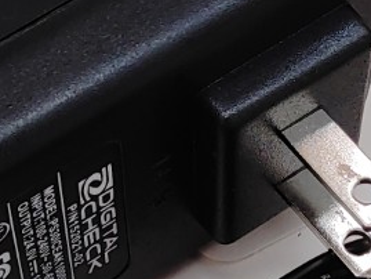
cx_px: 77
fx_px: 1490
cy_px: 113
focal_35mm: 139
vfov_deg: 10.7
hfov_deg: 14.1
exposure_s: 1/63
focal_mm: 4.36
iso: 50
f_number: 1.8
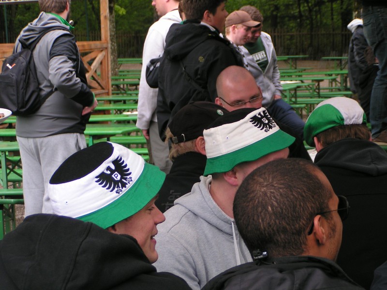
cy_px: 145
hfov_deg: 16.6
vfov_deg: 12.5
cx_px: 194
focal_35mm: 119
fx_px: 1330
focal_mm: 18.2
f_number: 3.5
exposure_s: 1/160
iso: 50
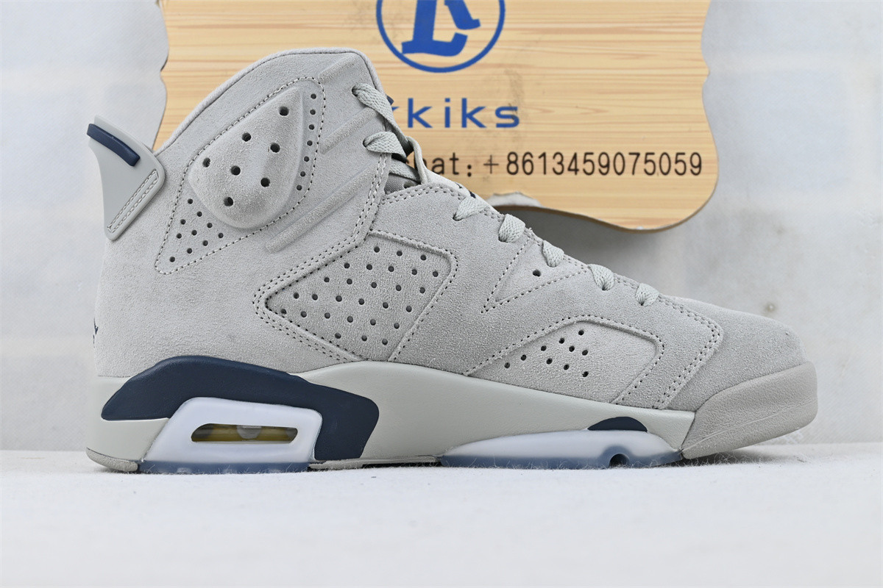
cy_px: 294
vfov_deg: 27.7
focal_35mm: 49
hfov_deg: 40.5
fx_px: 1196
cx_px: 442
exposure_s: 1/50
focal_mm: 32.5
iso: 100
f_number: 5
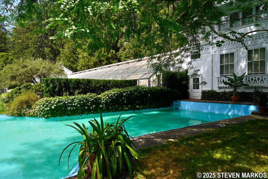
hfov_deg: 73.7
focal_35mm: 24
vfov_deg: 53.2
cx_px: 134
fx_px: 179
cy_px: 90
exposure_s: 1/60
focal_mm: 24
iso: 360
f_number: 10
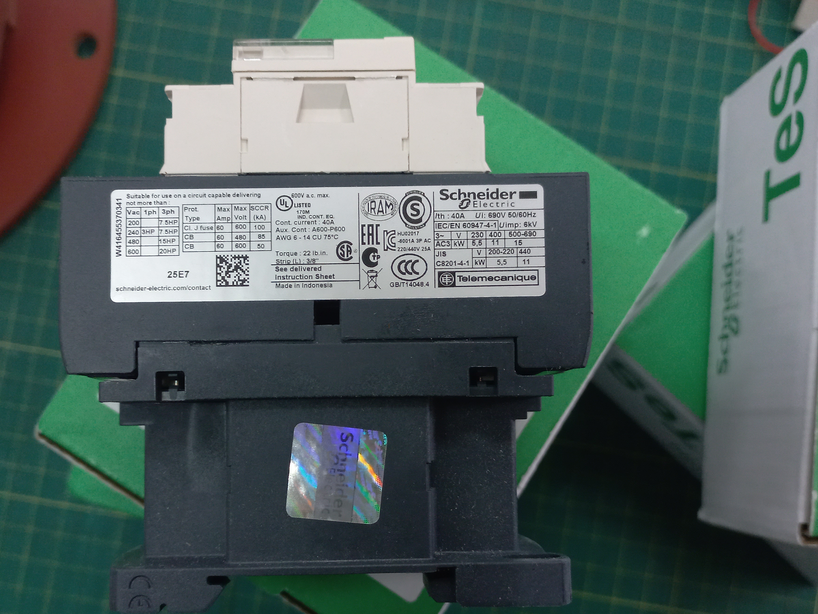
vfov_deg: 42.6
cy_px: 381
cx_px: 381
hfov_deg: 55.3
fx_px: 780
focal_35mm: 33
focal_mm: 4.6
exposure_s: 1/49
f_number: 1.8
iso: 160
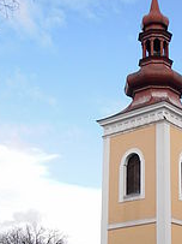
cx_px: 142
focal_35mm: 75
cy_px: 172
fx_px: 526
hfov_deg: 19.4
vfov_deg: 25.8
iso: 100
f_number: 6.6
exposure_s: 1/160
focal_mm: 6.7
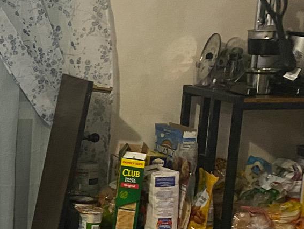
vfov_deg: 15.6
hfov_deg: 17.1
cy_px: 187
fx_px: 826
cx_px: -242
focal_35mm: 94
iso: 320
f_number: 1.8
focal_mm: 4.25
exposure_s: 1/60
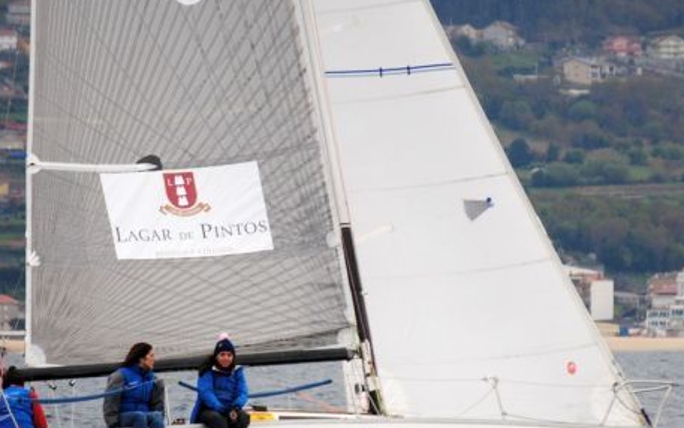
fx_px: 7497
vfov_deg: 3.3
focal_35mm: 402
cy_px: 252
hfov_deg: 5.2
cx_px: 370
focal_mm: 150
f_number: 5
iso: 220
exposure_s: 1/500
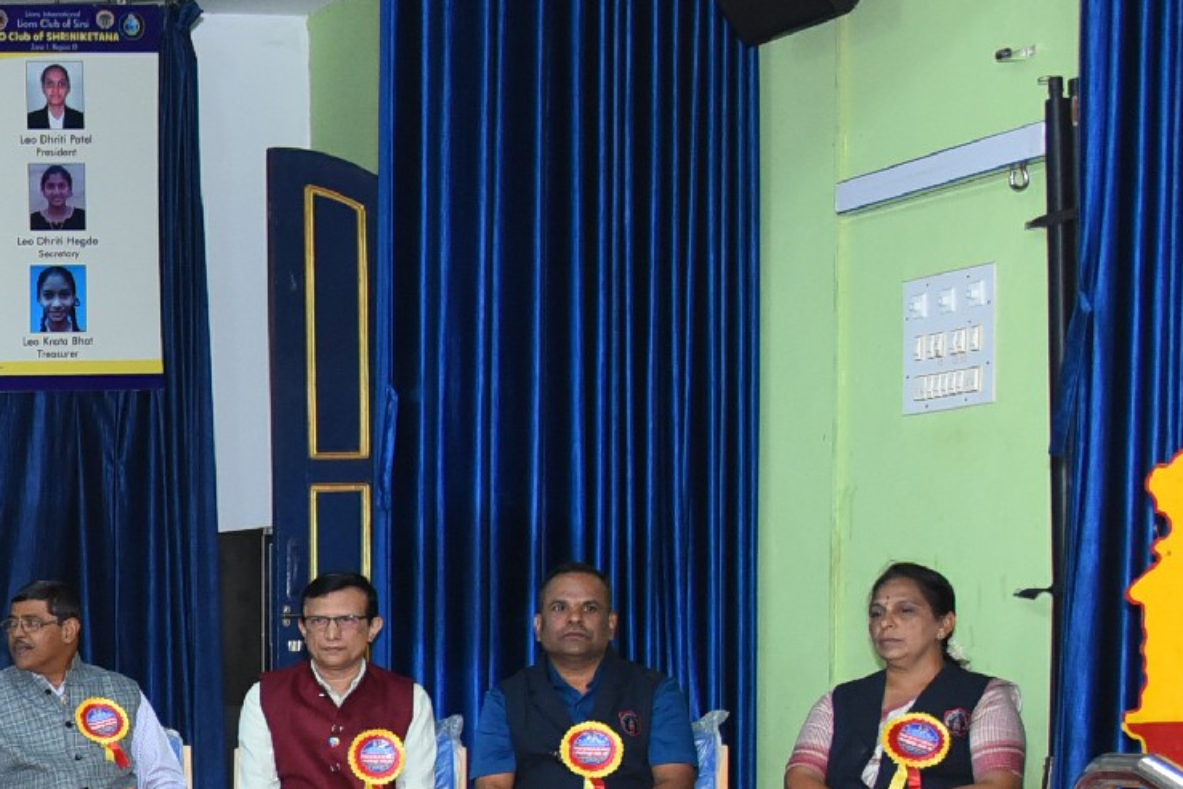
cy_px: 836
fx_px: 2563
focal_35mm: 78
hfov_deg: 20.9
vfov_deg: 17.0
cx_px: -720
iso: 2000
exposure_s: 1/200
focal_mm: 24
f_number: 4.5
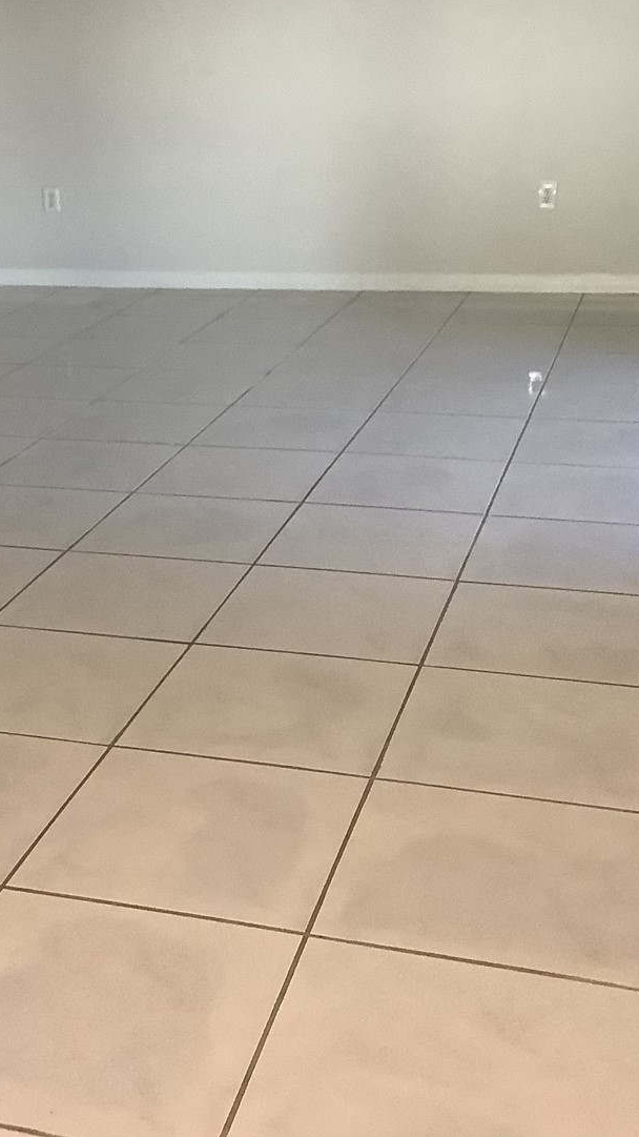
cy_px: 551
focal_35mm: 50
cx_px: 157
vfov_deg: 41.3
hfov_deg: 23.7
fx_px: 1506
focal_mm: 3.3
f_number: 2.4
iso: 160
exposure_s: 1/60
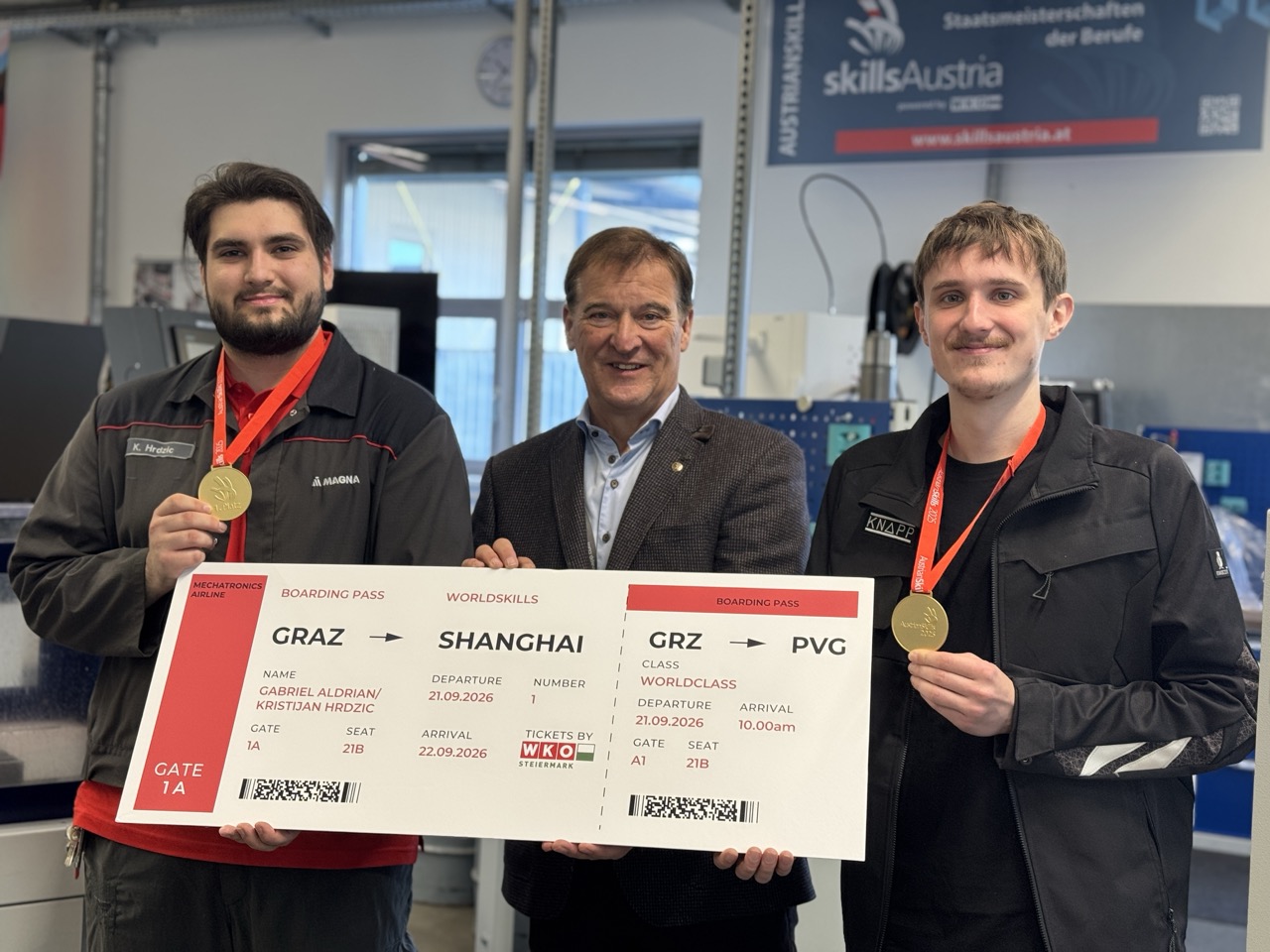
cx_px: 635
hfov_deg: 39.7
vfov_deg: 30.3
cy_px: 476
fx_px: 1761
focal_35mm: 48
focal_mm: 6.76
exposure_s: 1/50
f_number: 1.78
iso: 64
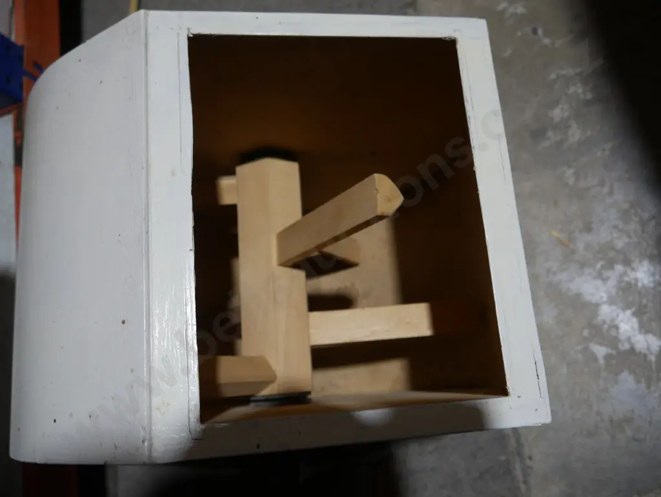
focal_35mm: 28
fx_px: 535
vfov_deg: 49.8
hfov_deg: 63.4
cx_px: 330
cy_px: 248
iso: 200
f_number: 3.5
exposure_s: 1/100
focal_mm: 14
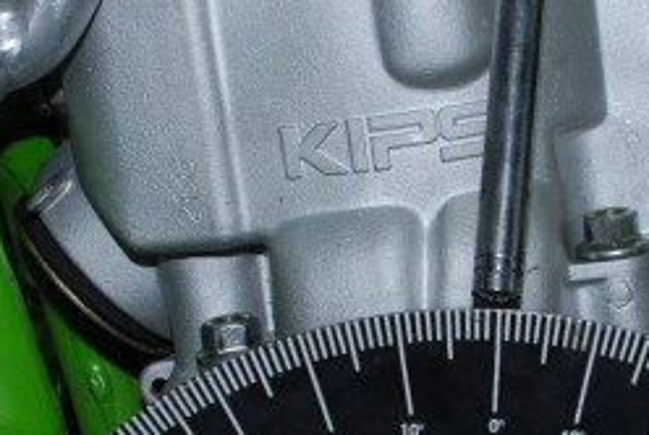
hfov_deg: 16.5
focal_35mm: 124
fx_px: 2238
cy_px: 345
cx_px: 412
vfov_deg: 11.1
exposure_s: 1/60
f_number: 3.8
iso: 200
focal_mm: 20
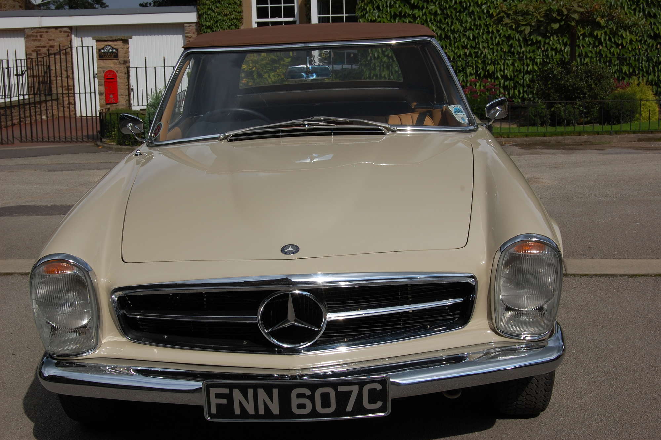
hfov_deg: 35.1
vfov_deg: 23.7
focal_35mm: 57
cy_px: 220
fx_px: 1046
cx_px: 330
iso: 200
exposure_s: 1/500
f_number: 11
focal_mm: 38
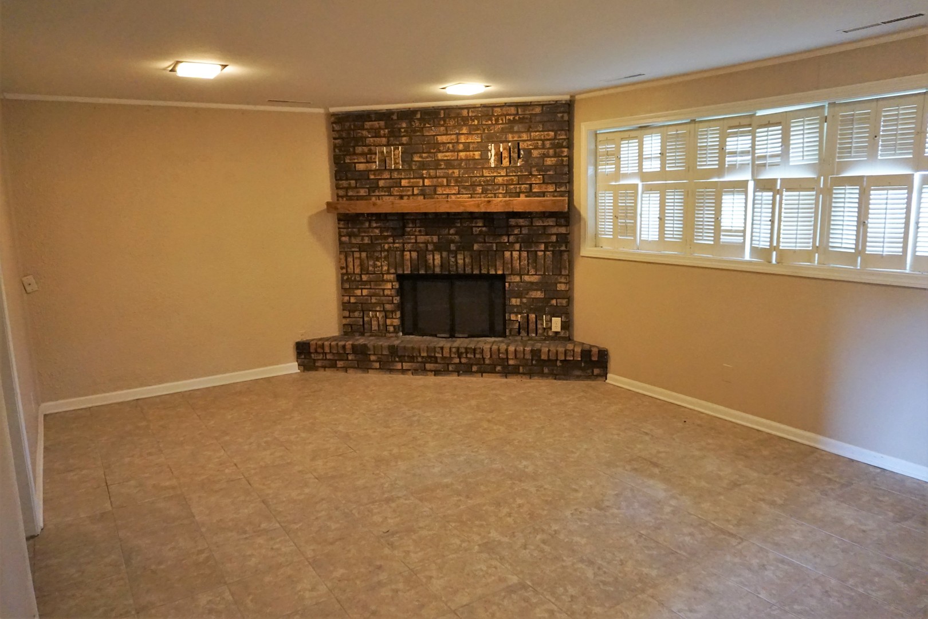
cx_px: 464
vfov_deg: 53.1
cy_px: 310
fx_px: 619
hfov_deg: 73.7
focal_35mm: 24
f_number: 3.5
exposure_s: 1/100
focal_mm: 16
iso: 3200
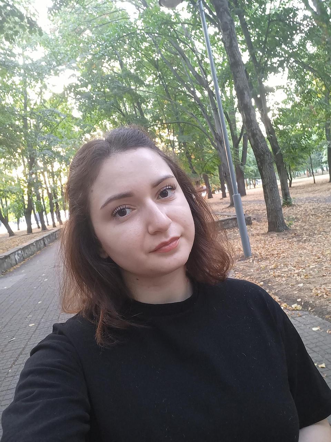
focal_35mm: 25
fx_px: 319
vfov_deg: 69.4
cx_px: 166
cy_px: 221
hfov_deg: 54.9
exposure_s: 1/25
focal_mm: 3.75
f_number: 2.2
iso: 500
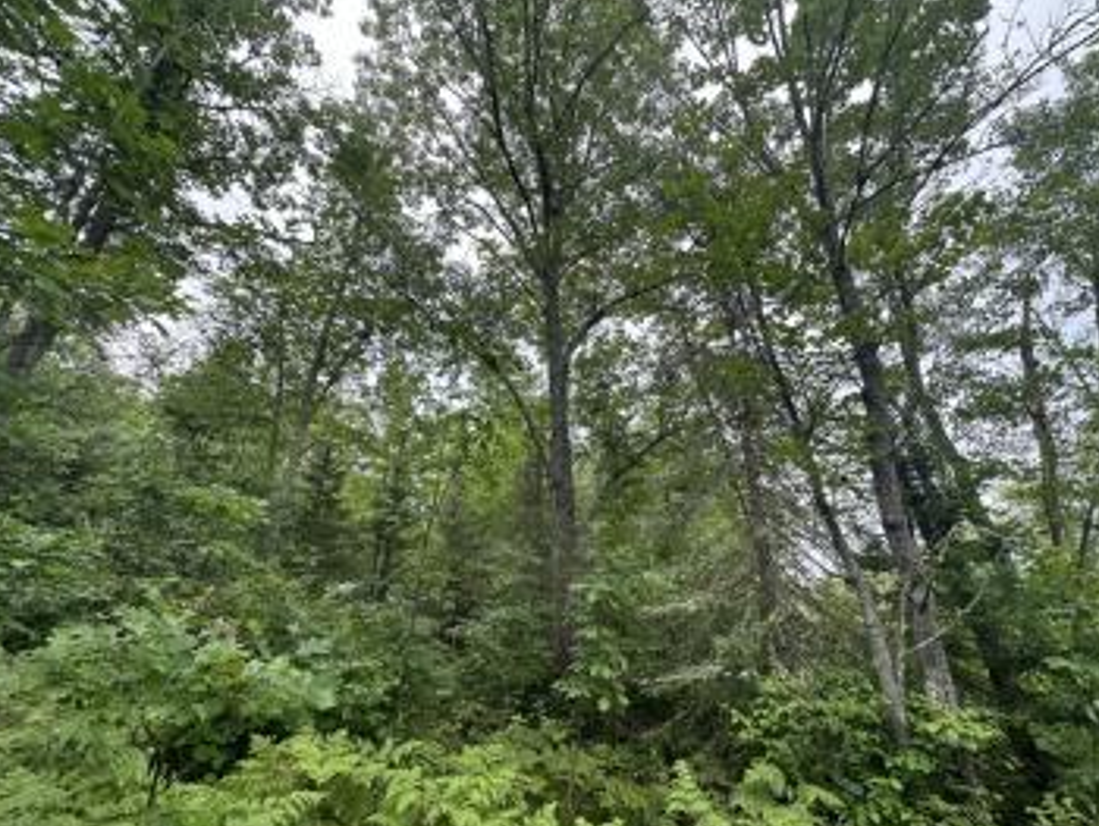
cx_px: 587
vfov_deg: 78.1
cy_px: 443
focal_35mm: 16
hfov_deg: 94.3
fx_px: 508
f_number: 2.2
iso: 40
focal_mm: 2.22
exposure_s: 1/279
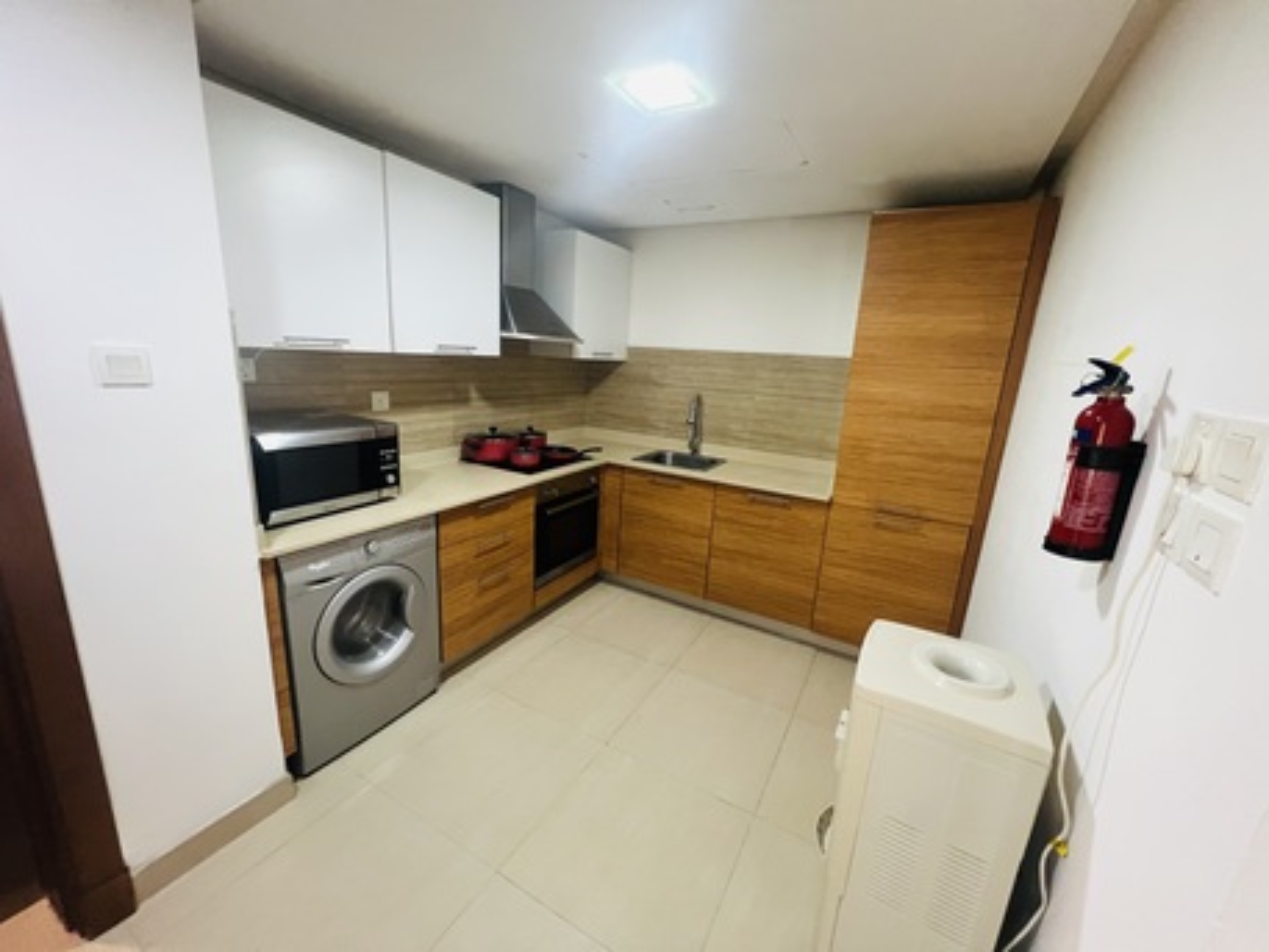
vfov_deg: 89.9
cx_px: 634
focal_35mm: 13
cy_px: 476
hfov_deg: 106.2
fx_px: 477
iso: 400
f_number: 1.8
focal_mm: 1.57
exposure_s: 1/50
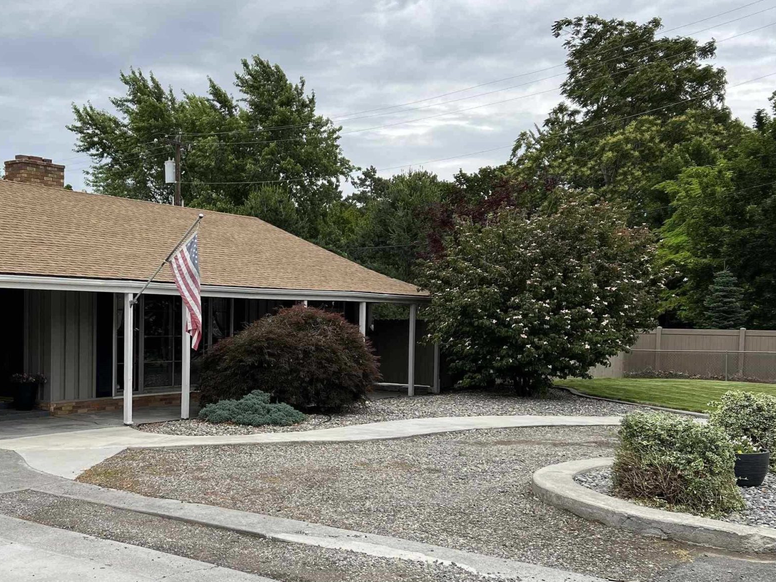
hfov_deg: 42.8
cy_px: 346
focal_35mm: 43
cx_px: 220
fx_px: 964
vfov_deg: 33.5
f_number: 1.5
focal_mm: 5.7
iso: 50
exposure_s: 1/2915
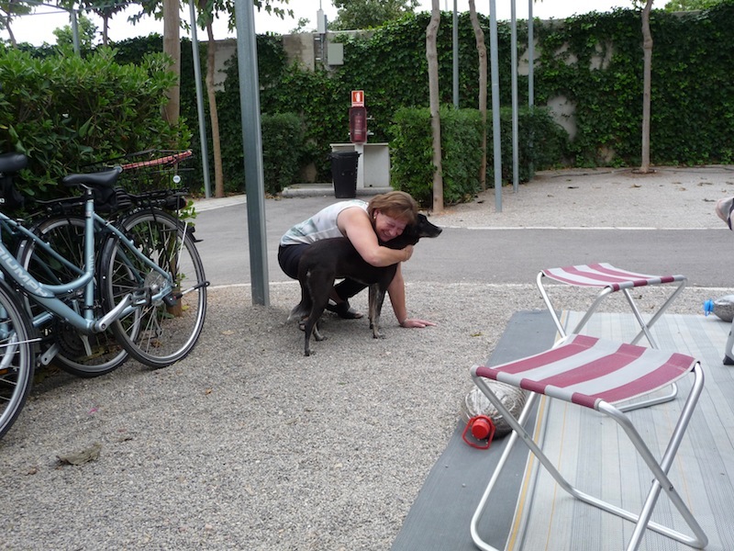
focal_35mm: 32
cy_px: 276
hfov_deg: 56.8
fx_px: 679
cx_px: 367
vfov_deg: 44.2
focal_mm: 5.3
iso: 100
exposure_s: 1/160
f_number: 3.5
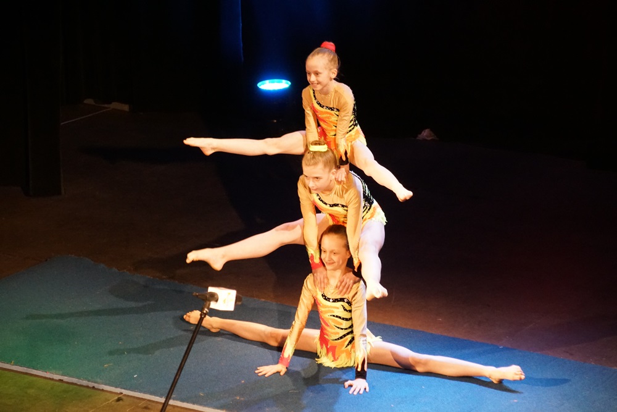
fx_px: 2314
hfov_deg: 15.2
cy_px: 206
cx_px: 308
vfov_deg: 10.2
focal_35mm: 135
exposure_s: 1/60
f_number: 5.6
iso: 3200
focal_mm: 90
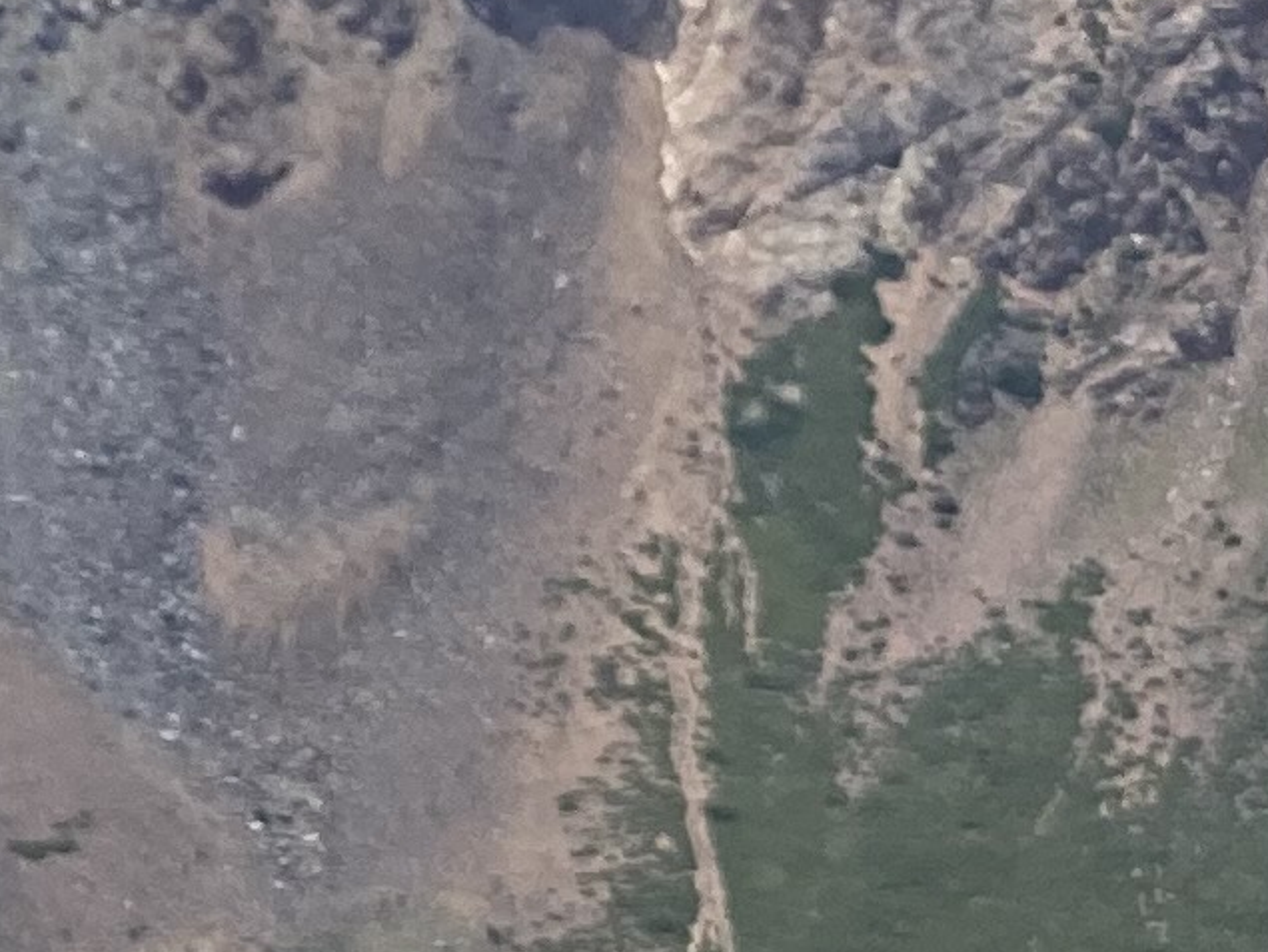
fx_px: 12095
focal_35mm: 330
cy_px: 2868
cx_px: 3115
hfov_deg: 5.8
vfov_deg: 4.3
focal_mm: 6
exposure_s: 1/2283
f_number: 2
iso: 20
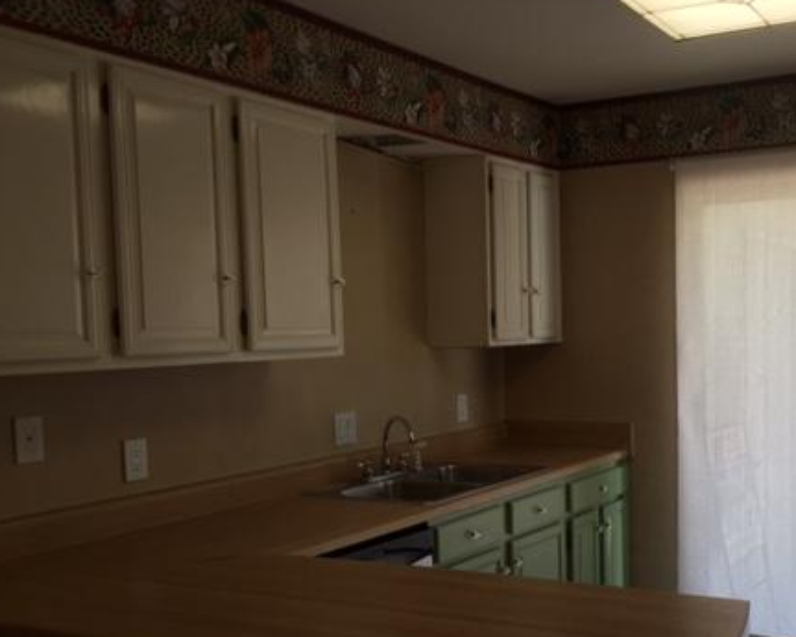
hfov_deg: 42.8
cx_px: 567
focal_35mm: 42
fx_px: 990
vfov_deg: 35.5
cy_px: 393
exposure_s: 1/120
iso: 50
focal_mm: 4.15
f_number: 2.2
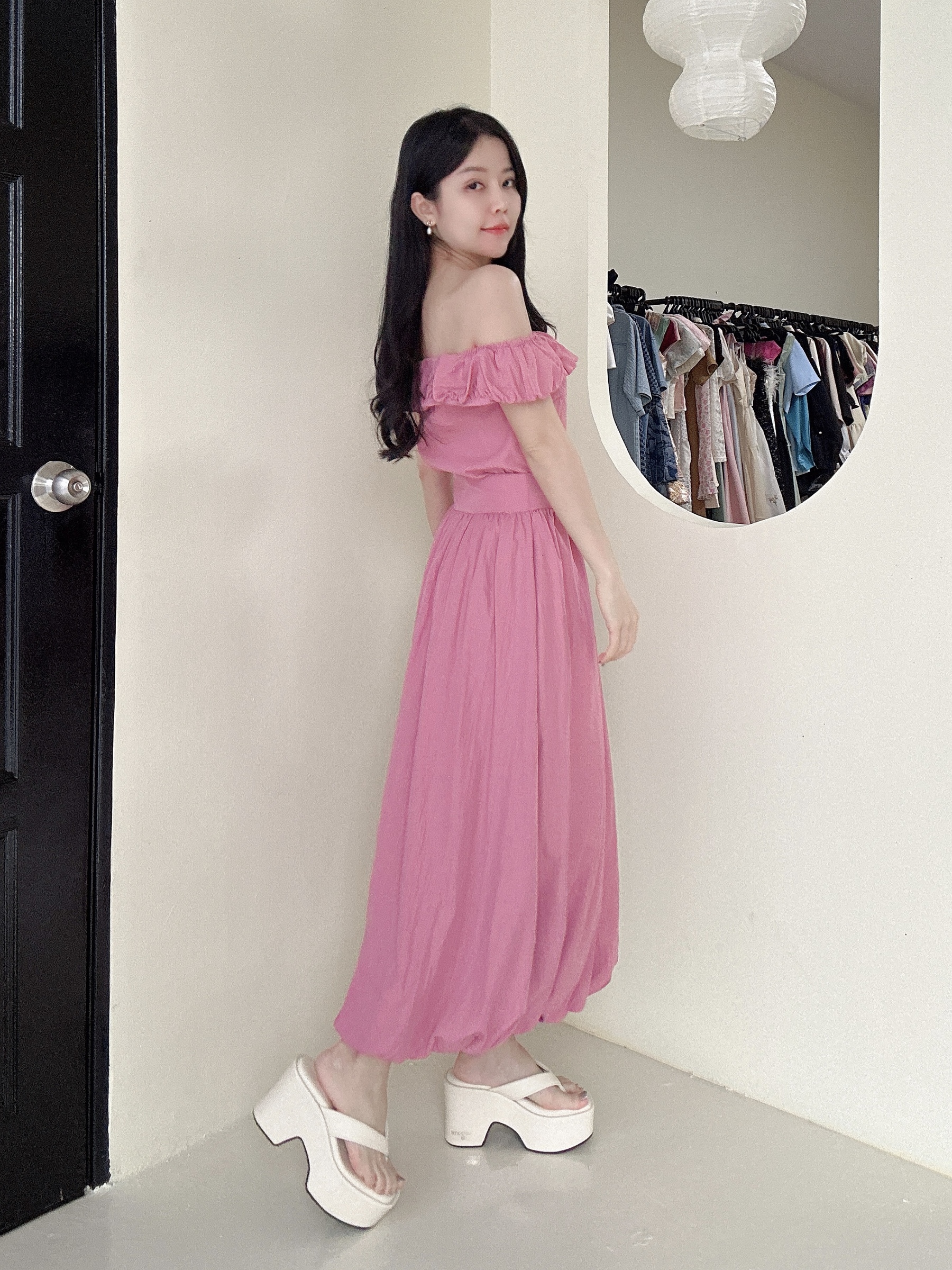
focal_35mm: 23
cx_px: 476
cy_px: 635
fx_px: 843
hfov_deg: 58.9
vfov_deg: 73.9
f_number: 1.9
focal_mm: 2.69
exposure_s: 1/60
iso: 125
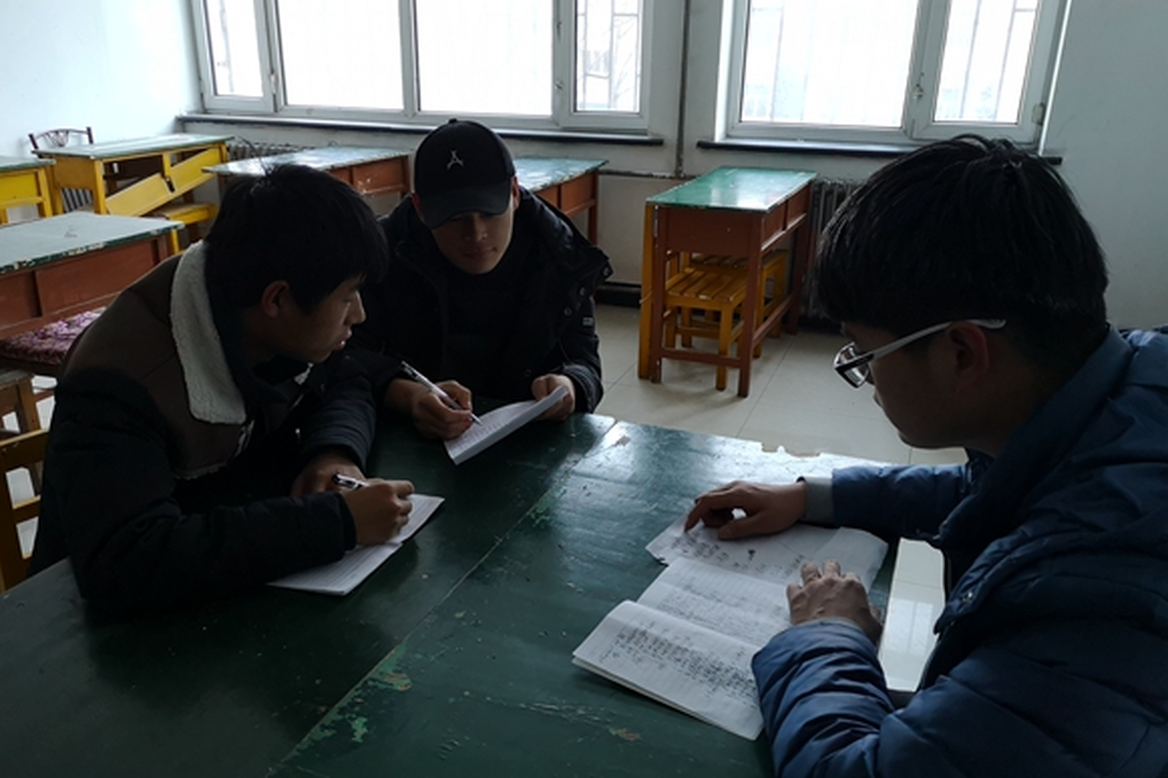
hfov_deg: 63.7
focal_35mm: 29
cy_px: 406
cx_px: 567
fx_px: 941
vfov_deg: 44.9
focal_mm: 3.95
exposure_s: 1/100
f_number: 1.8
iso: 320
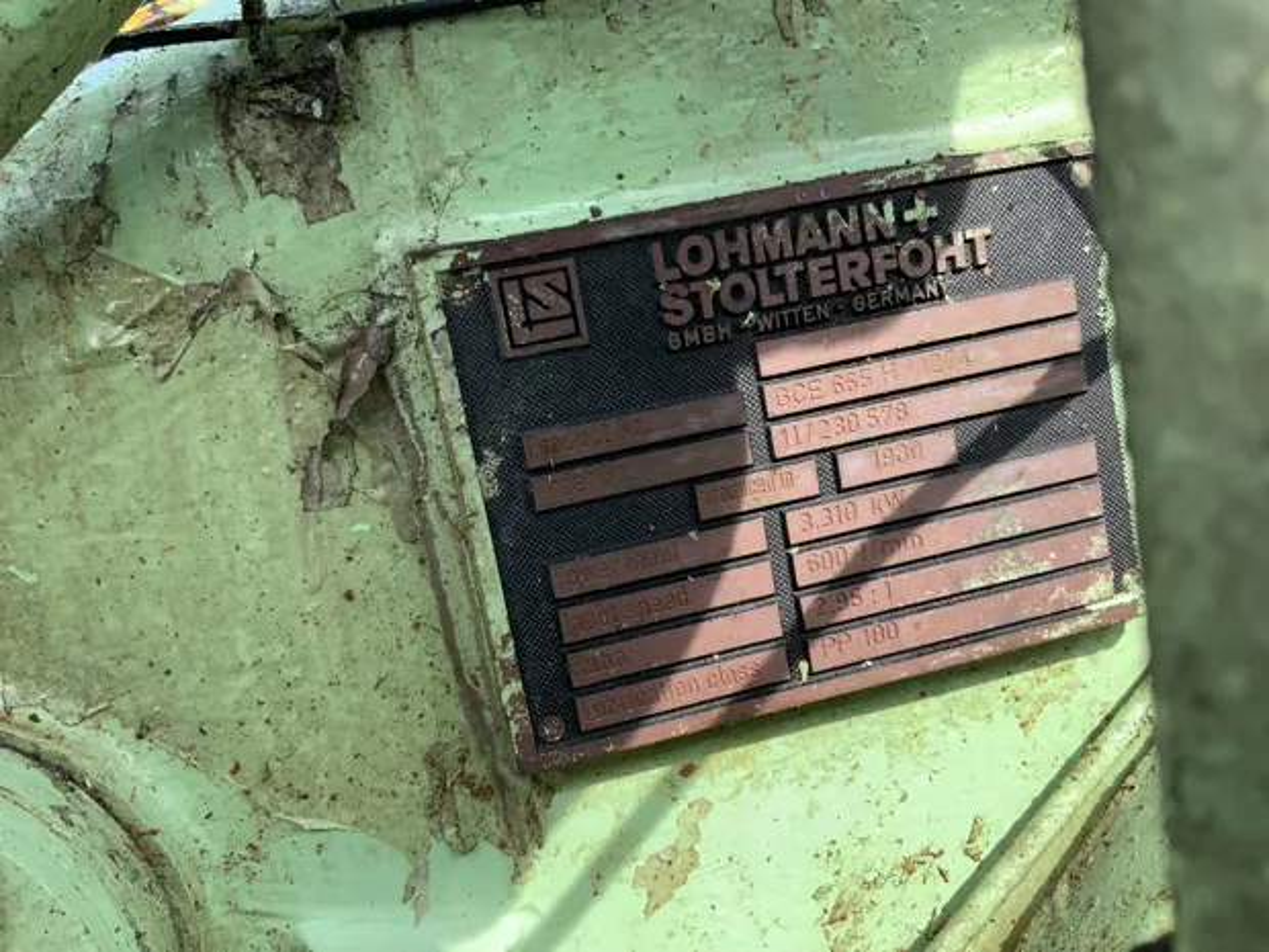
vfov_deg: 48.2
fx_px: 1063
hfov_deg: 61.7
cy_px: 476
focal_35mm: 29
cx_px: 634
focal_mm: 3
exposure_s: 1/324
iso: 16
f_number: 1.8
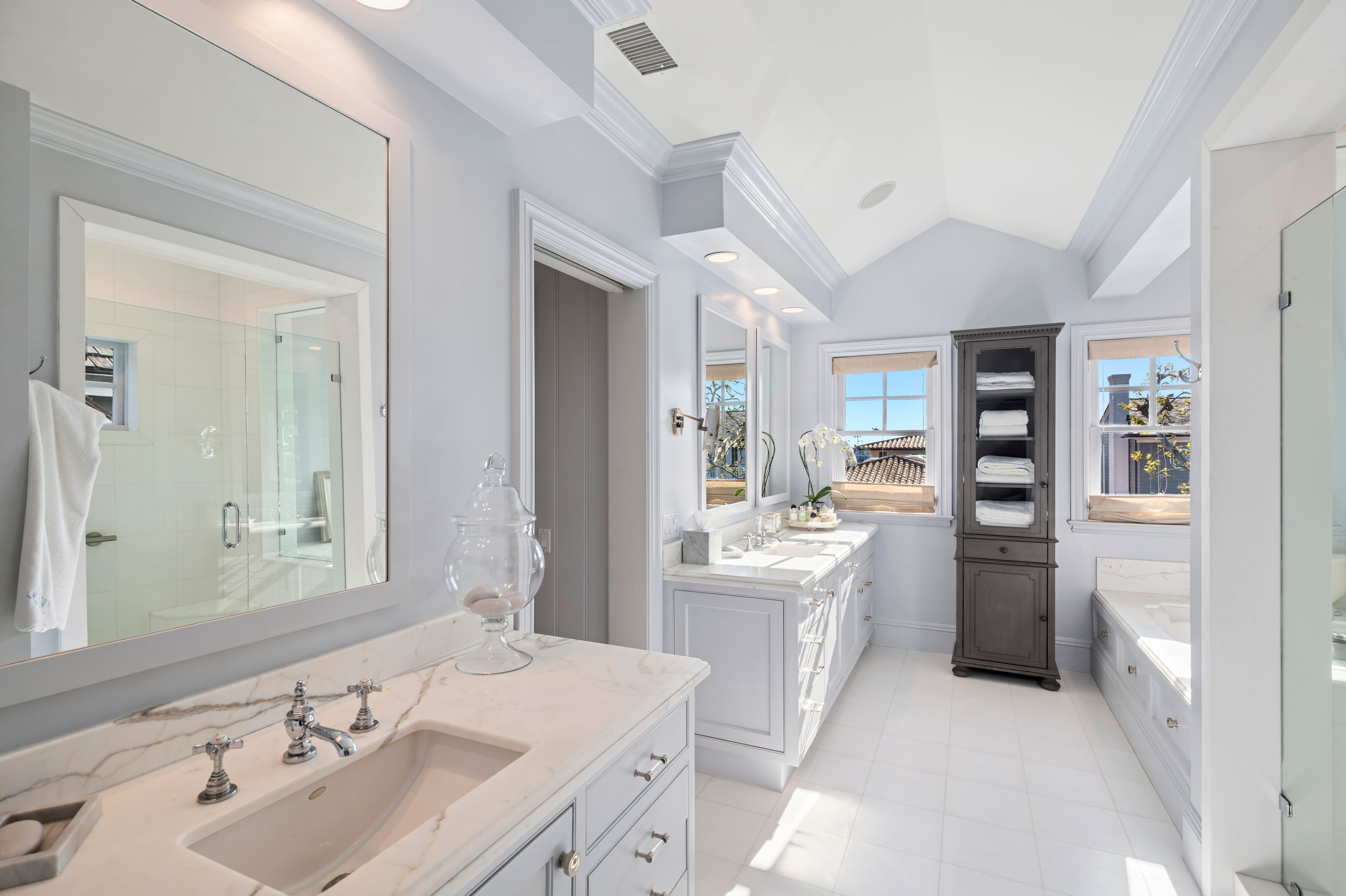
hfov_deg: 96.8
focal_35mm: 16
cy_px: 448
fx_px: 598
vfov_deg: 73.7
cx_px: 673
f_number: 8
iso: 200
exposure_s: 1/80
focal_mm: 16
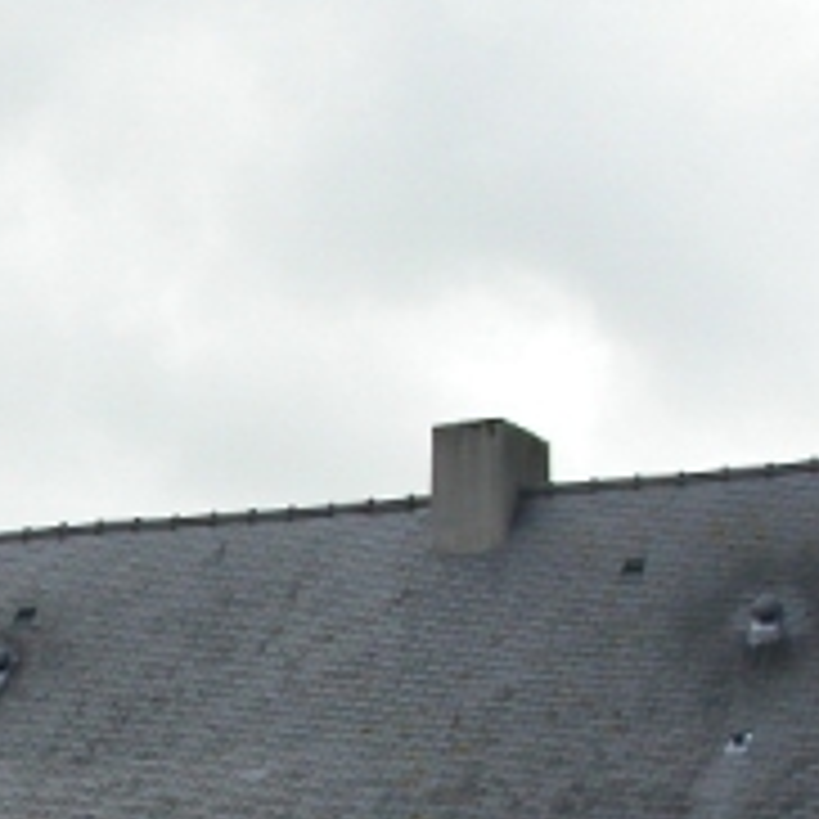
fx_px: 3373
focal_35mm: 126
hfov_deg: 13.4
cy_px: 760
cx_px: -202
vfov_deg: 13.7
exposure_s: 1/232
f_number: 6
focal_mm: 7.85
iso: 100
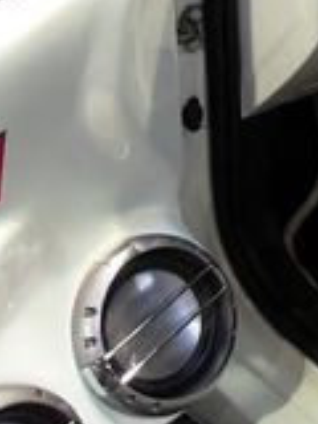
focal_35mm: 112
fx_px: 1372
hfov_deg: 11.2
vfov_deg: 16.9
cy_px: -74
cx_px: 750
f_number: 2.8
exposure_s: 1/45
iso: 120
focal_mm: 6
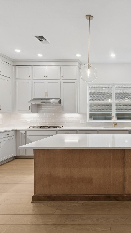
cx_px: 125
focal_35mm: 24
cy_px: 117
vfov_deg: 76.3
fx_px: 148
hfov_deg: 42.5
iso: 100
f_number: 10
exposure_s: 1/6
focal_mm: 14.6
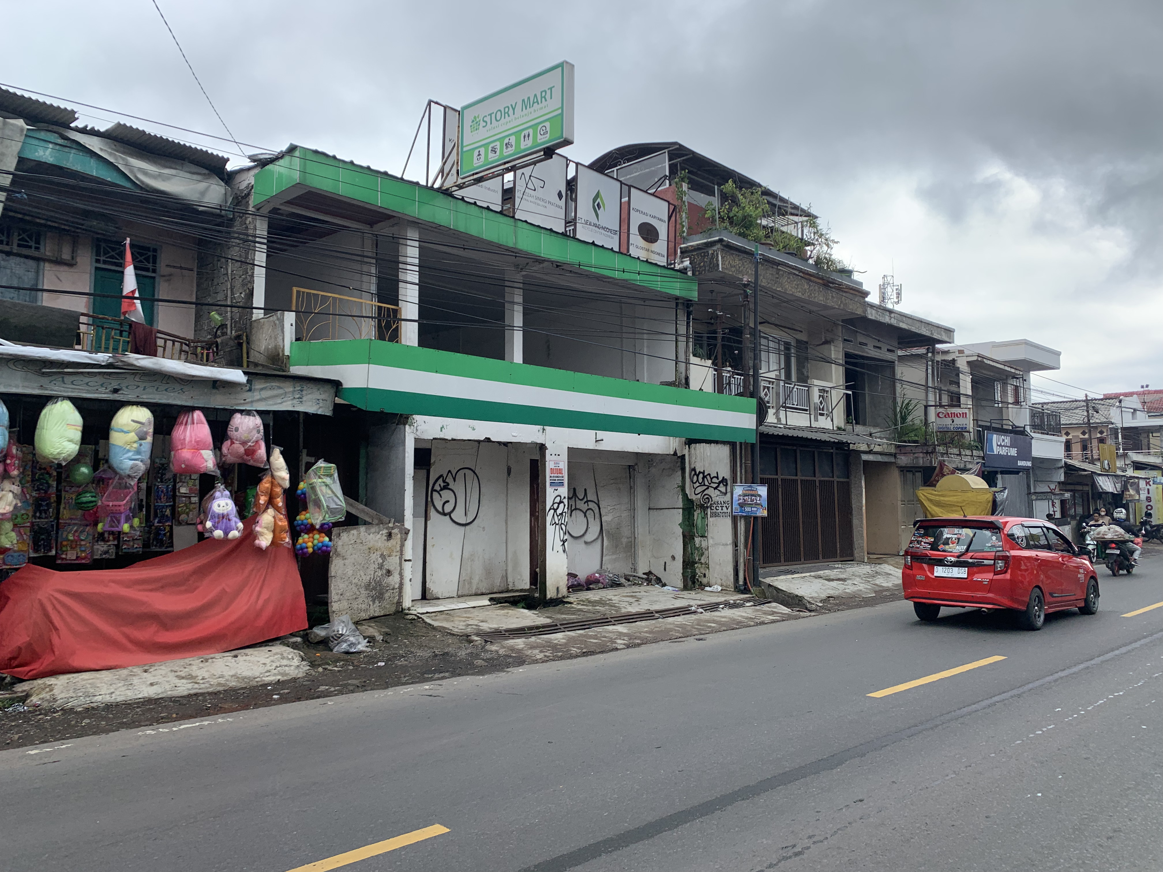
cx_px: 582
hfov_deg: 67.3
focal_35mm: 26
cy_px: 436
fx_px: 874
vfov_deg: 53.1
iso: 25
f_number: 1.8
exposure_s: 1/635
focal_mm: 4.25
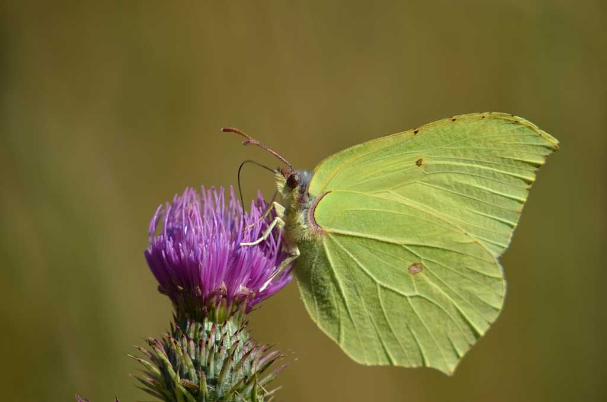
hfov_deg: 7.2
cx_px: 304
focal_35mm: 285
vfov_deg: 4.8
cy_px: 201
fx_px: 4795
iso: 100
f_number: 8
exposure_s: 1/320
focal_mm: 190
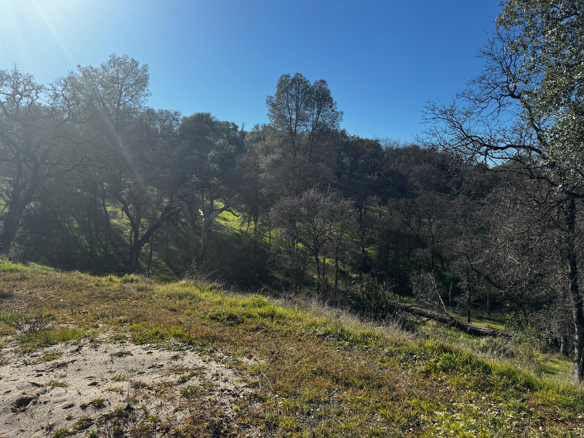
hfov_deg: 71.6
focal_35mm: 24
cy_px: 219
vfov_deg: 56.8
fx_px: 405
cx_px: 292
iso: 80
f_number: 1.78
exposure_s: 1/3802
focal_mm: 6.76
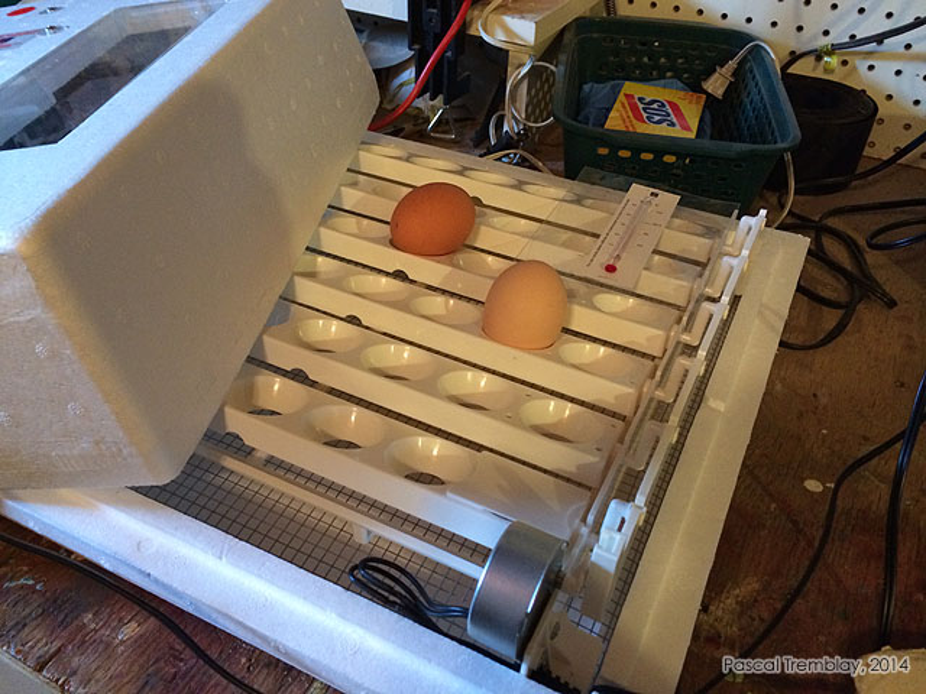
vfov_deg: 46.8
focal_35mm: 30
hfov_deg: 60.0
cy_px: 347
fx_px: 803
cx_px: 463
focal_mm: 4.12
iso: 320
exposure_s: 1/30
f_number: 2.2
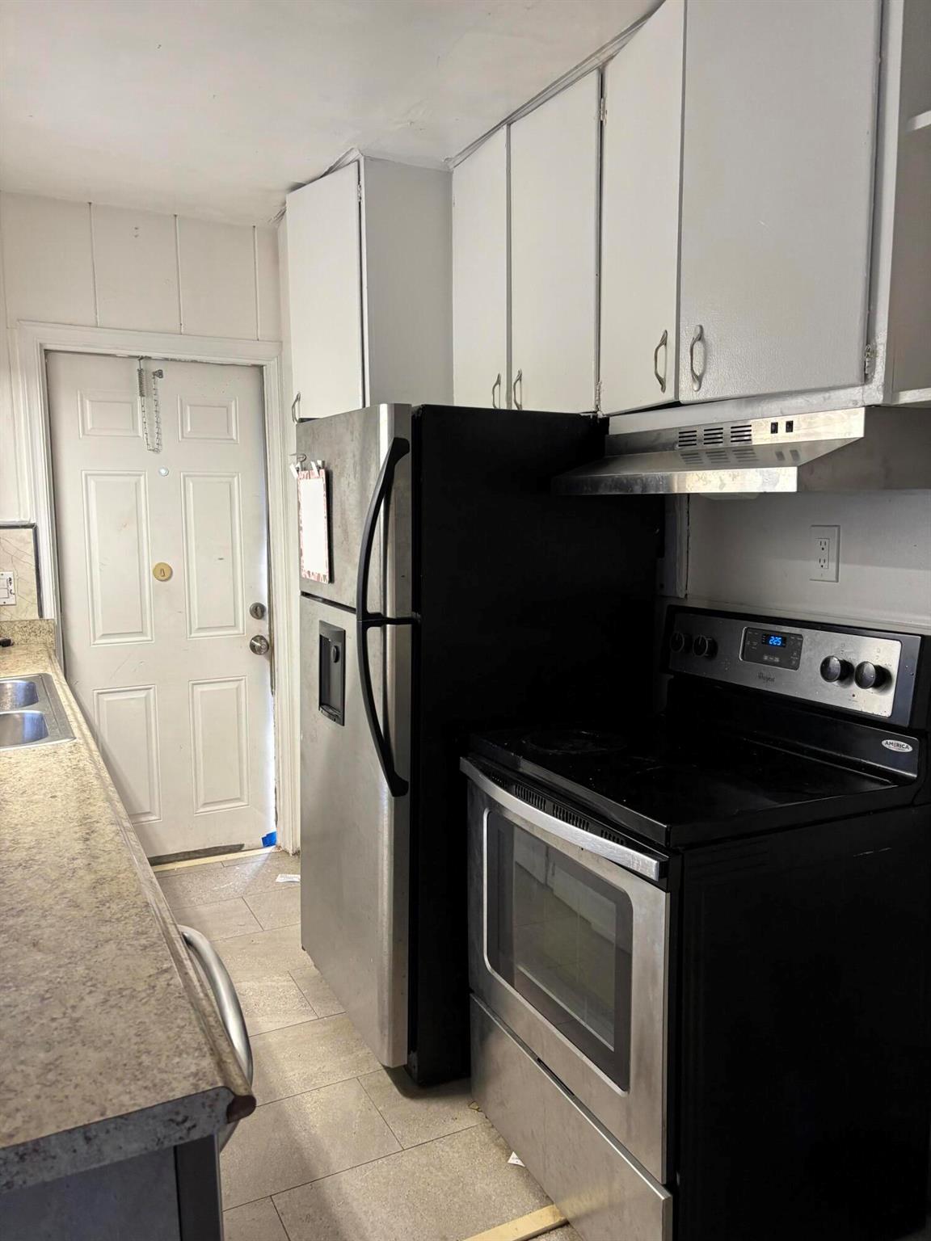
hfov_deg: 53.1
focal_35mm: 26
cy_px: 620
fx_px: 932
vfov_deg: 67.3
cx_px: 466
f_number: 1.6
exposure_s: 1/60
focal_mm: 5.96
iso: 160
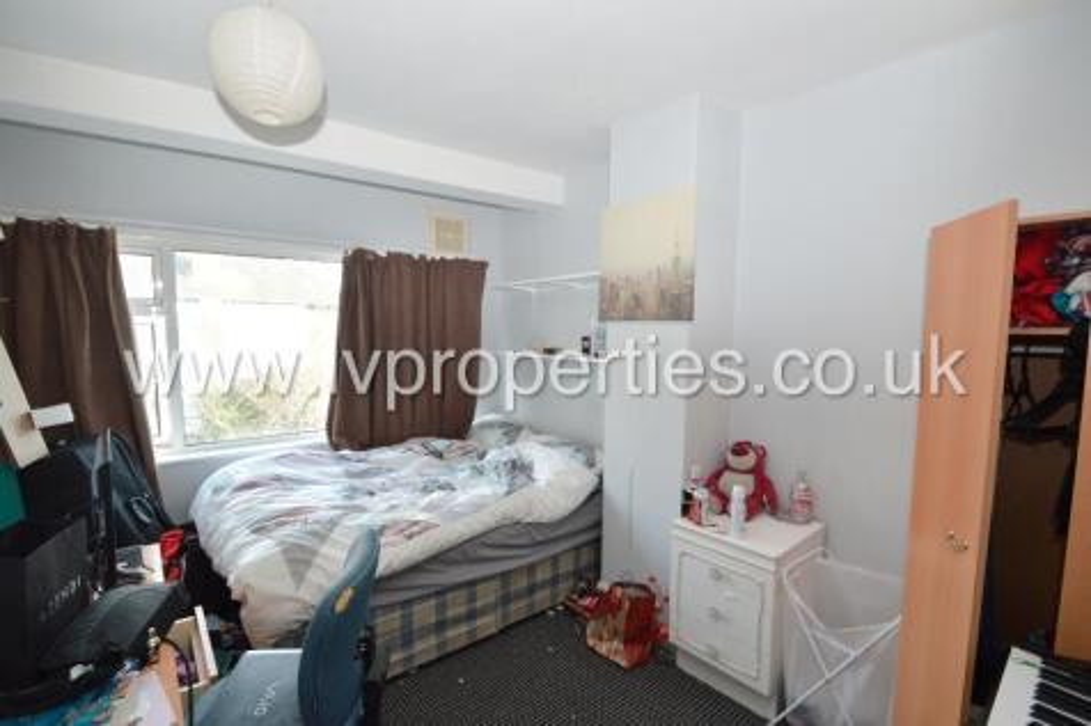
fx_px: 454
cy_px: 363
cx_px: 546
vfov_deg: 77.3
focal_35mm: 15
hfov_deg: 100.4
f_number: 5
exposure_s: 1/60
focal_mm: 10
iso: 280
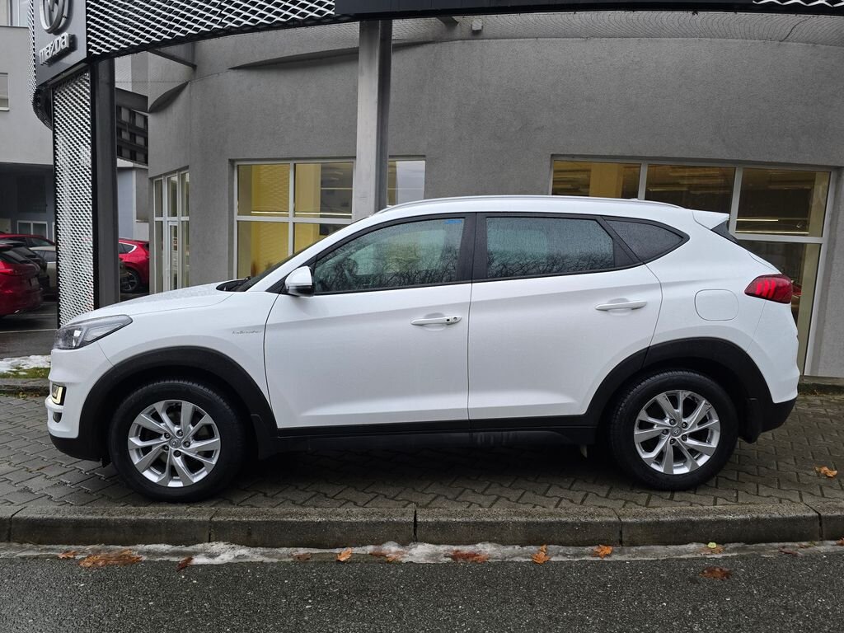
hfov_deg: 73.9
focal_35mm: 23
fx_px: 561
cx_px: 422
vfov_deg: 58.9
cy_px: 316
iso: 125
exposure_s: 1/180
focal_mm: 6.3
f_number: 1.7
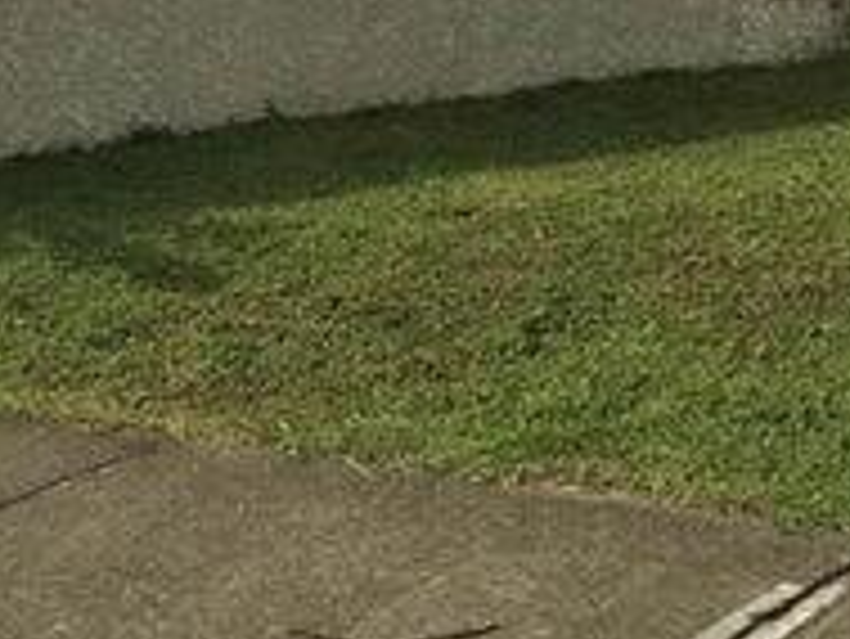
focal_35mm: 98
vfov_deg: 14.2
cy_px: -297
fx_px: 2408
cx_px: 342
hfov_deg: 20.0
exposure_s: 1/1350
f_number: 2.2
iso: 25
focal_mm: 4.15
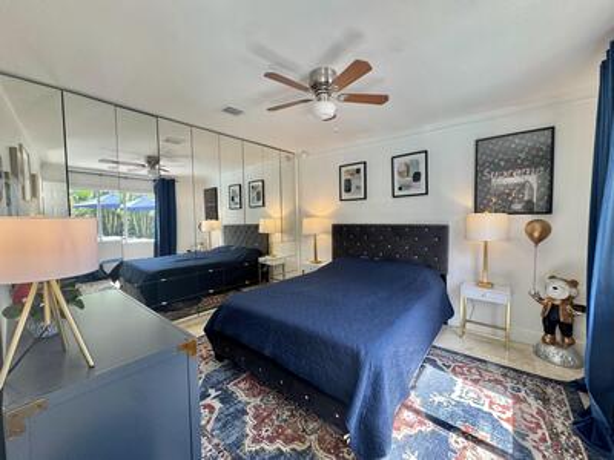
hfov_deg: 102.1
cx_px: 307
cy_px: 230
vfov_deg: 85.7
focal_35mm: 14
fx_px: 248
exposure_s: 1/120
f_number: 2.2
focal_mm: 2.22
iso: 100
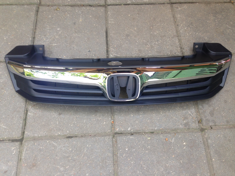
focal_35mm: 33
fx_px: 224
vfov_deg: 42.9
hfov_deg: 55.4
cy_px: 88
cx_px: 118
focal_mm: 4.12
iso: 50
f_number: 2.4
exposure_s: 1/20
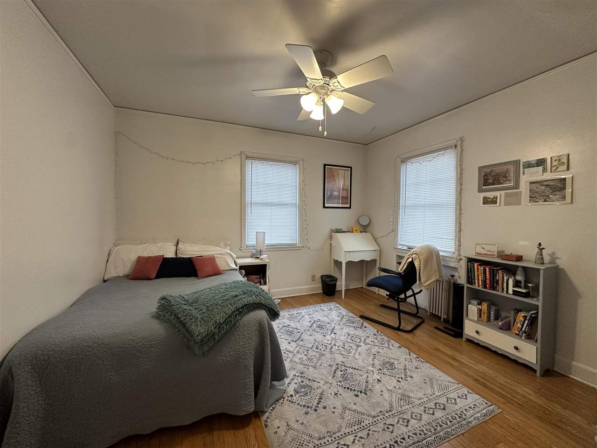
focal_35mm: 14
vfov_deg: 85.7
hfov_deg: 102.1
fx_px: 241
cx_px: 298
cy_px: 224
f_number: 2.2
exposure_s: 1/120
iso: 250
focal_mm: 2.22
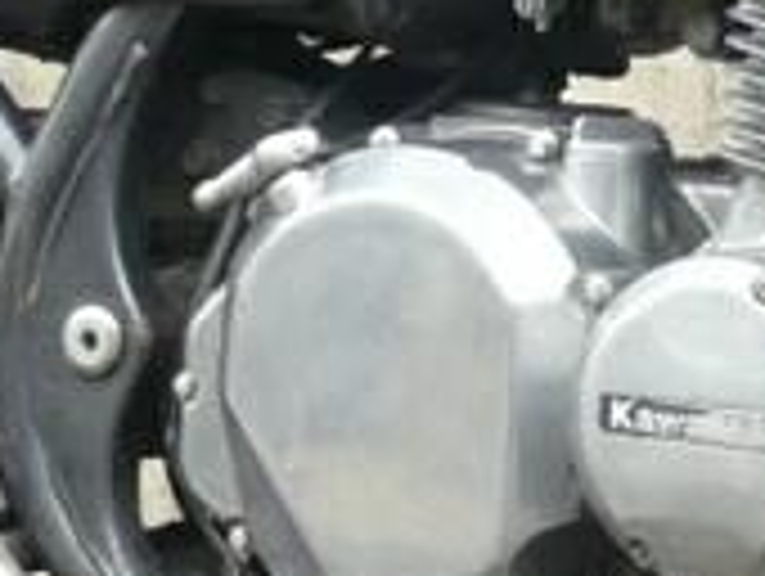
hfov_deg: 7.7
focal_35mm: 256
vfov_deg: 5.8
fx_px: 5665
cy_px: 140
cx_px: 328
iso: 100
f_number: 3.5
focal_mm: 7.4
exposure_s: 1/30
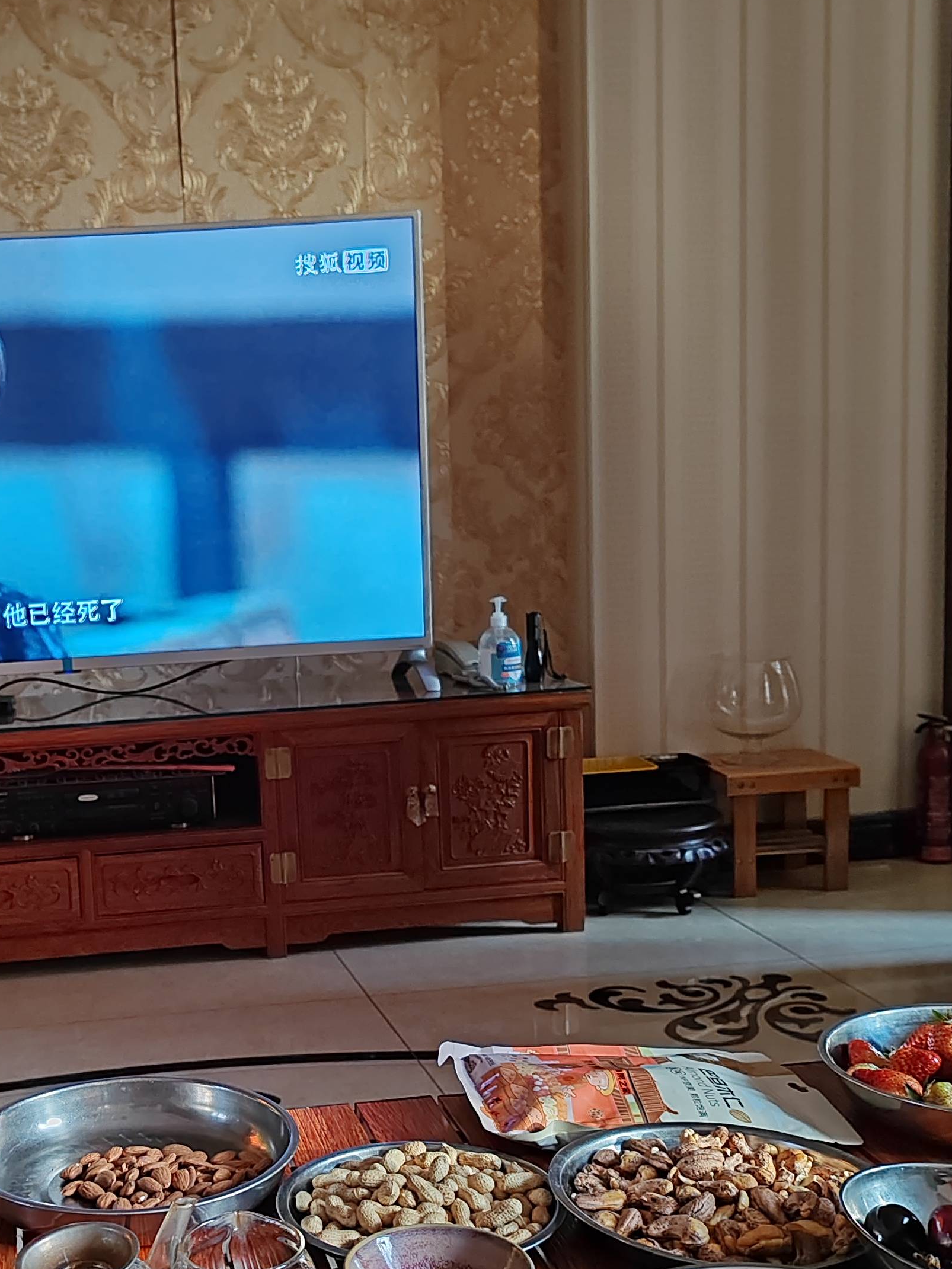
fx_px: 1687
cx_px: 149
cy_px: 721
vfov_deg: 41.1
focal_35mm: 46
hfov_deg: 30.5
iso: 658
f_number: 1.8
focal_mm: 6.14
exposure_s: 1/50
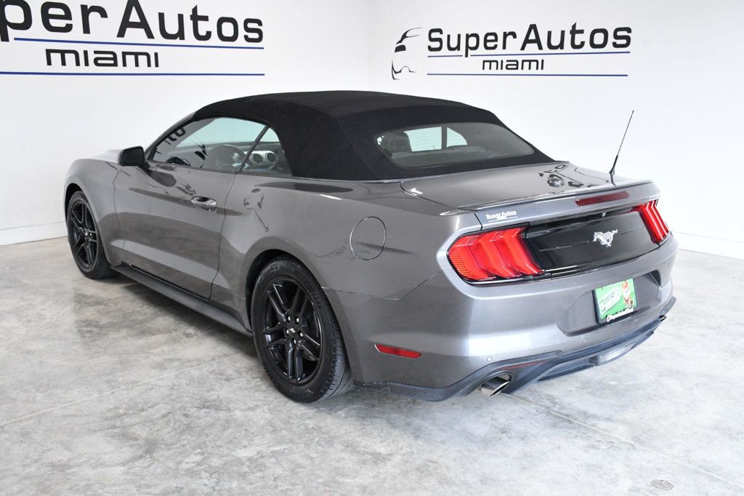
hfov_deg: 55.8
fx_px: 702
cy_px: 248
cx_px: 372
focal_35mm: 34
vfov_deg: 38.9
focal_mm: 23
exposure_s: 1/250
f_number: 8
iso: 2500
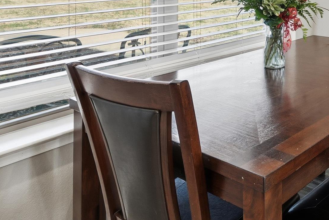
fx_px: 375
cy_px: -29
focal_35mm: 41
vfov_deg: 29.1
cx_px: 313
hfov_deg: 42.3
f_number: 9
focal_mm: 10
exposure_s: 1/30
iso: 250
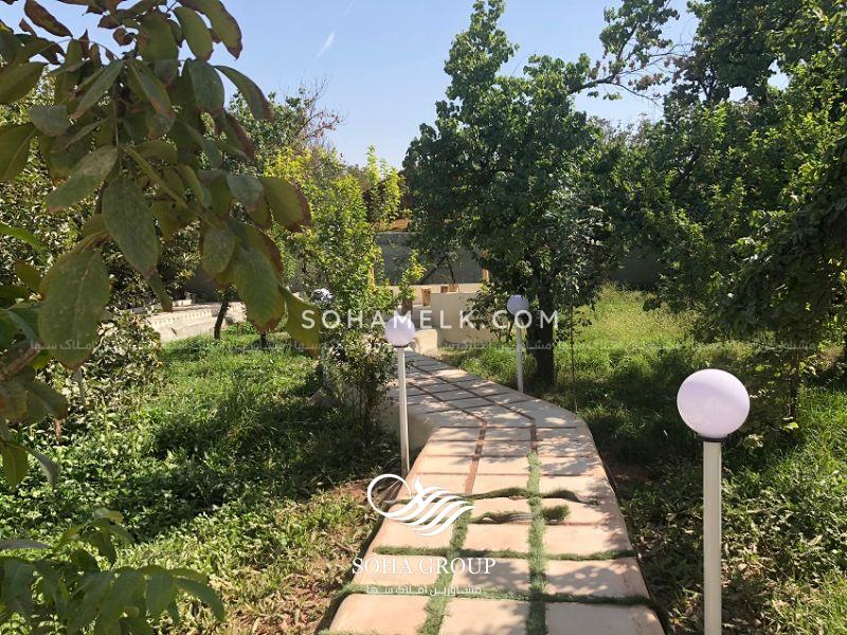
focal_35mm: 28
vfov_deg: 49.7
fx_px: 685
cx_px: 424
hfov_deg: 63.4
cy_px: 318
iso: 20
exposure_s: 1/1333
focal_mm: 4
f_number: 1.8
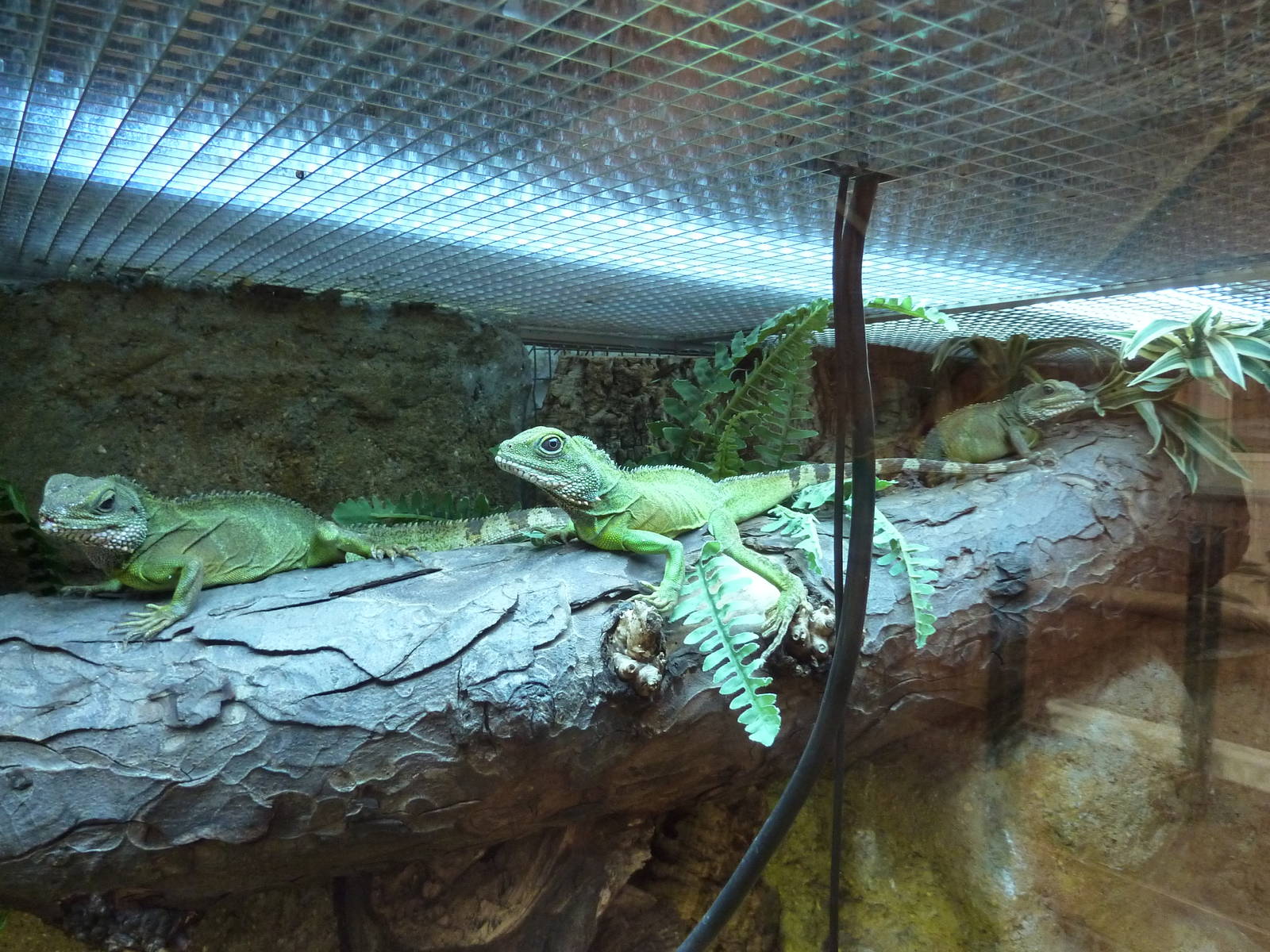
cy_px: 476
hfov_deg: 61.7
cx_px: 635
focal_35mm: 29
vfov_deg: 48.2
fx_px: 1064
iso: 400
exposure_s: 1/20
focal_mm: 4.7
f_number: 3.4
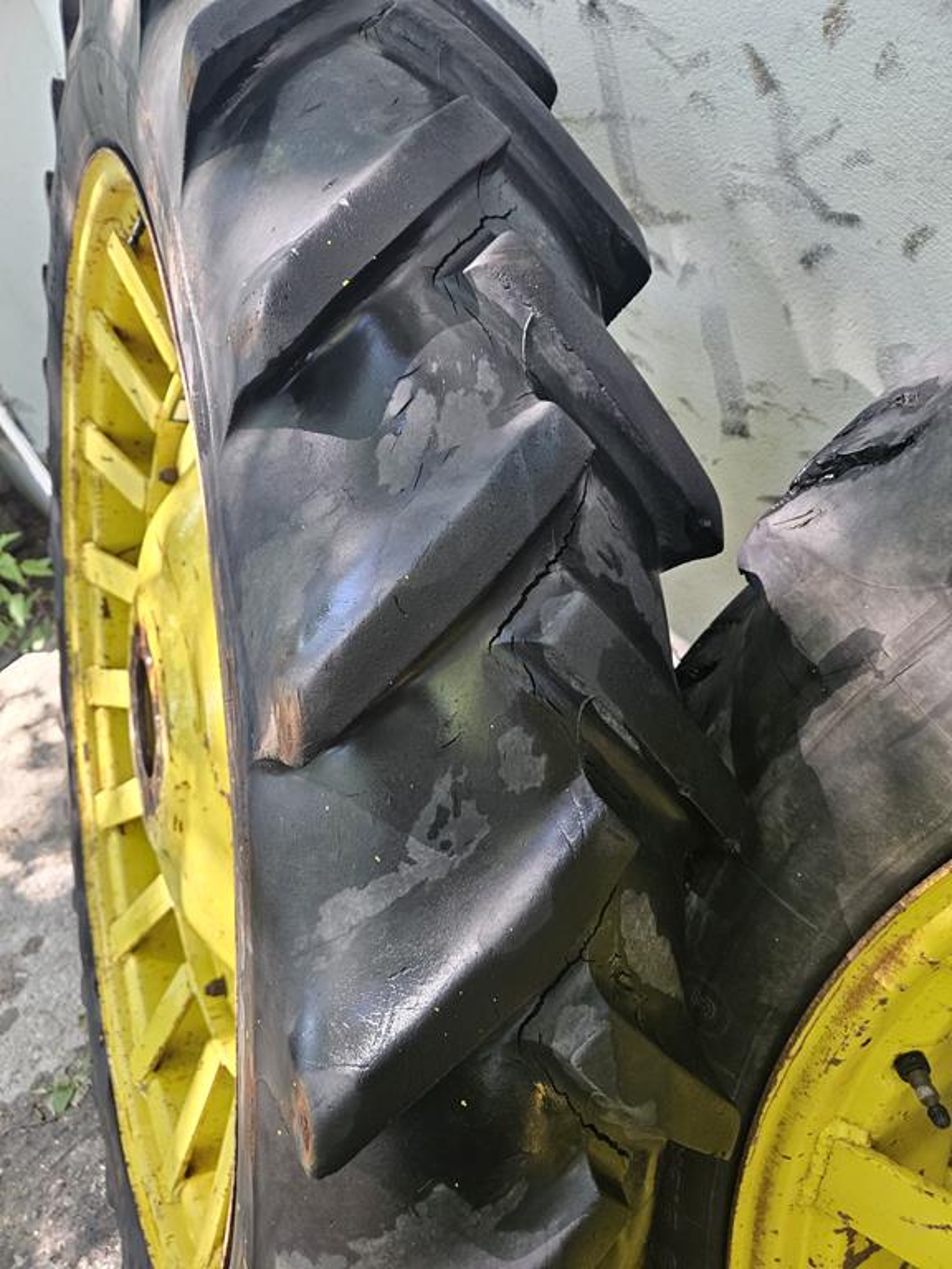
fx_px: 843
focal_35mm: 23
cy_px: 634
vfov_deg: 73.9
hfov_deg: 58.9
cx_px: 476
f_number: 1.8
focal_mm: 5.4
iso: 160
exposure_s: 1/180
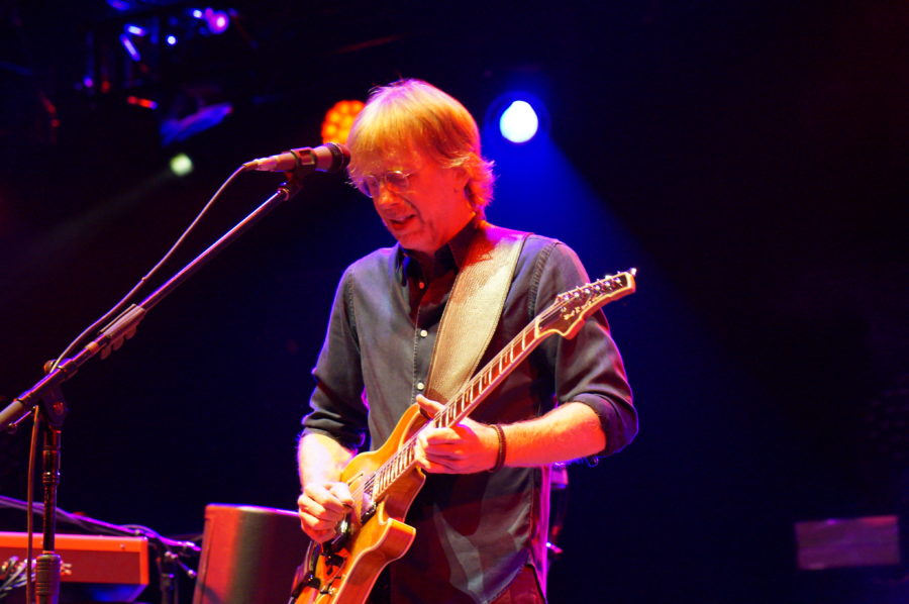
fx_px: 3216
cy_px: 302
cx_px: 454
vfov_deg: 10.7
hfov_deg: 16.1
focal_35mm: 128
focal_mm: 85
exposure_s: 1/160
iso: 2500
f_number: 4.5
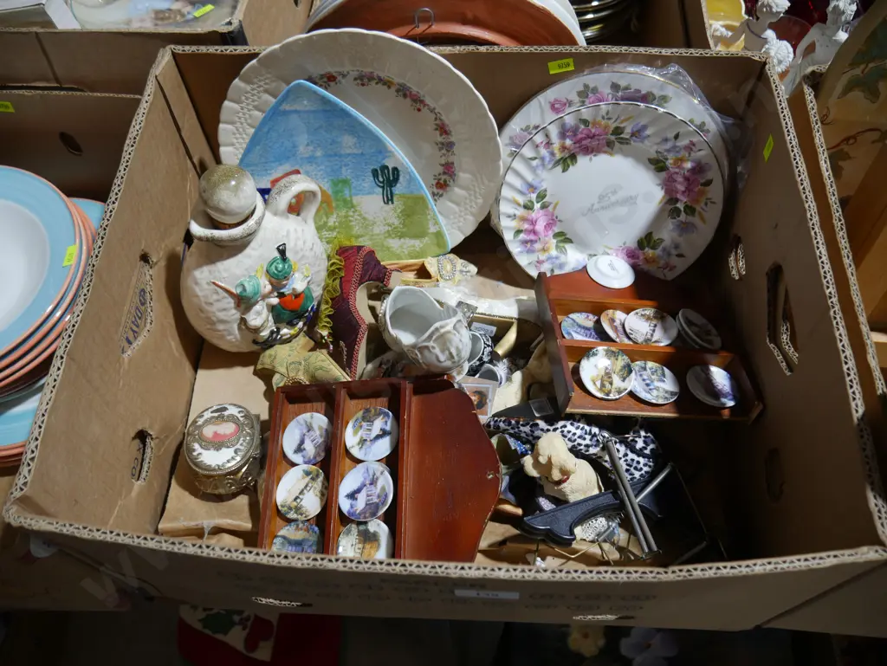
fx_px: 718
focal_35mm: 28
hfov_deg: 63.4
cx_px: 444
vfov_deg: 49.8
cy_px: 333
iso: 250
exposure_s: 1/60
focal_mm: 14
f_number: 3.5
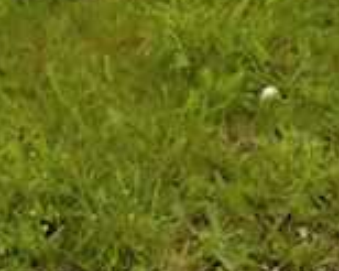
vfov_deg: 8.3
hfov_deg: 10.4
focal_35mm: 166
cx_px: -416
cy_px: -451
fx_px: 1664
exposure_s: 1/320
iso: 80
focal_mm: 4.9
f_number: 3.3
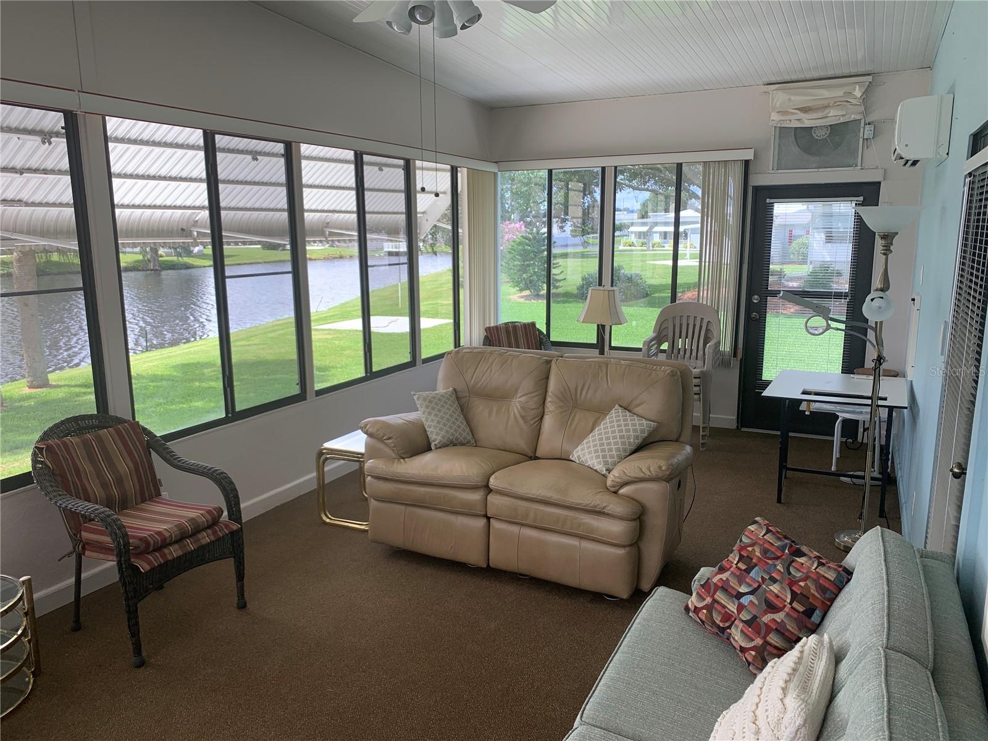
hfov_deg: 67.3
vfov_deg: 53.1
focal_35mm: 26
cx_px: 494
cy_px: 370
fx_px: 742
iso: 25
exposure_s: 1/225
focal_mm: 4.25
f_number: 1.8
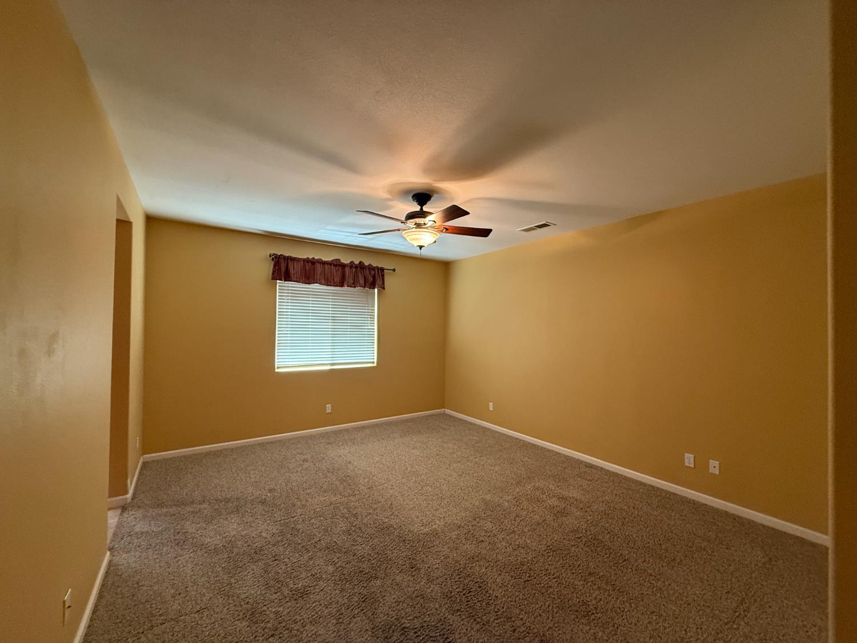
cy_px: 322
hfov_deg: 102.1
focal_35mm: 14
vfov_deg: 85.7
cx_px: 428
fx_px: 347
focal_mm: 2.22
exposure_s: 1/60
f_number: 2.2
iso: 250
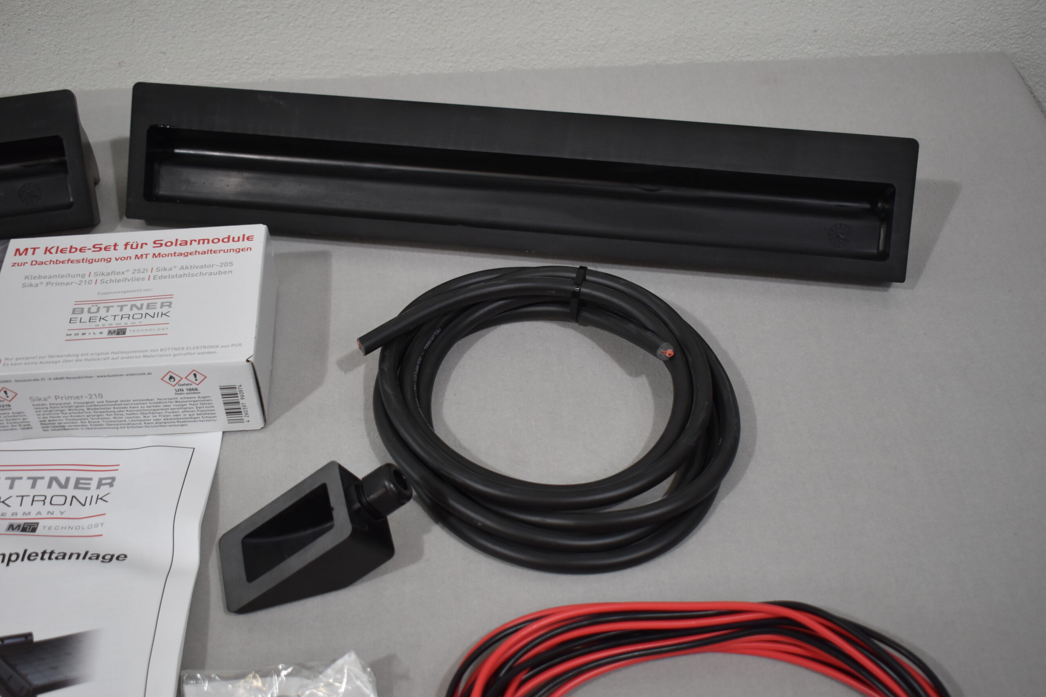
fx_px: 1264
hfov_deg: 45.0
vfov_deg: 30.9
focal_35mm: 44
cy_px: 348
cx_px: 523
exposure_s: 1/250
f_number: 4.2
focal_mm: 29
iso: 640
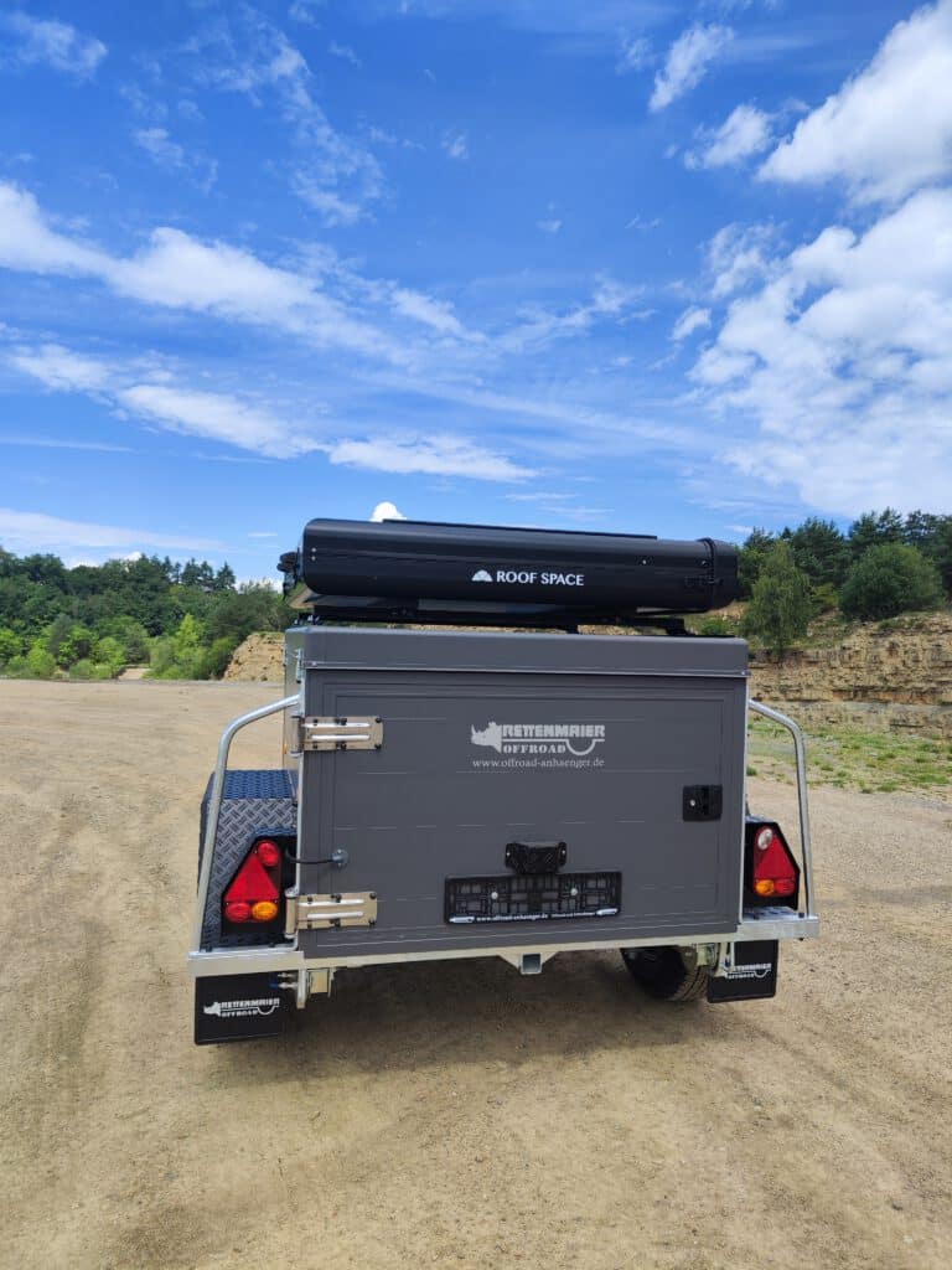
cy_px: 635
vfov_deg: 71.6
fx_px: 880
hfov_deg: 56.8
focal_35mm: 24
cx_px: 476
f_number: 1.88
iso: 50
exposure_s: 1/2455
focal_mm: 5.59
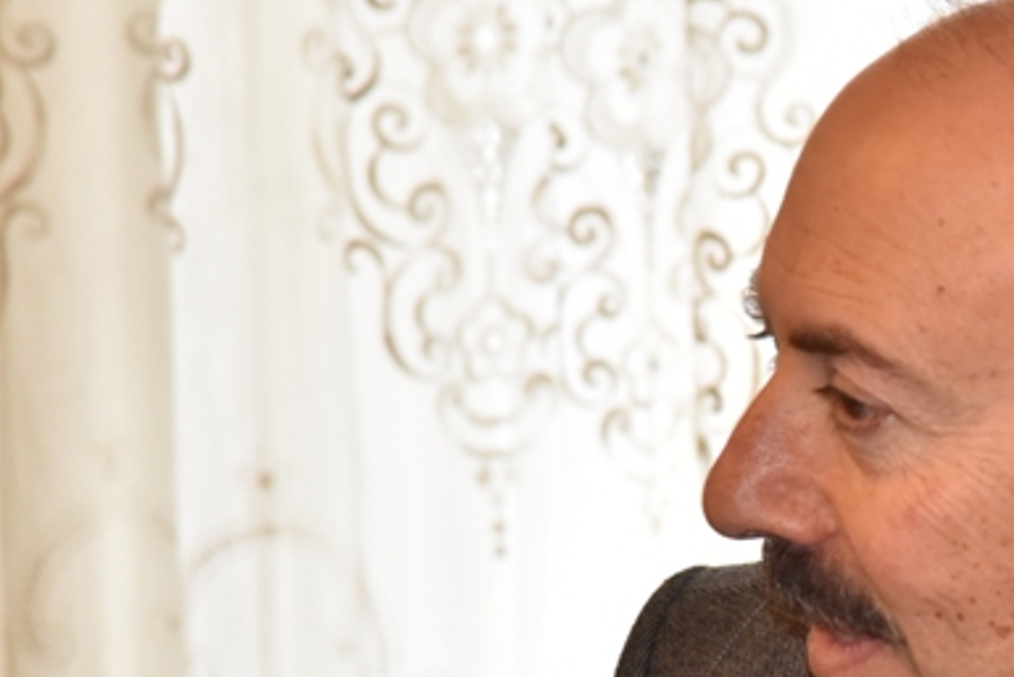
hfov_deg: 6.4
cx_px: 1235
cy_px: 697
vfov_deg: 4.3
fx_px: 8988
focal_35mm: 319
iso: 2500
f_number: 6.3
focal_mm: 120
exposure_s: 1/250
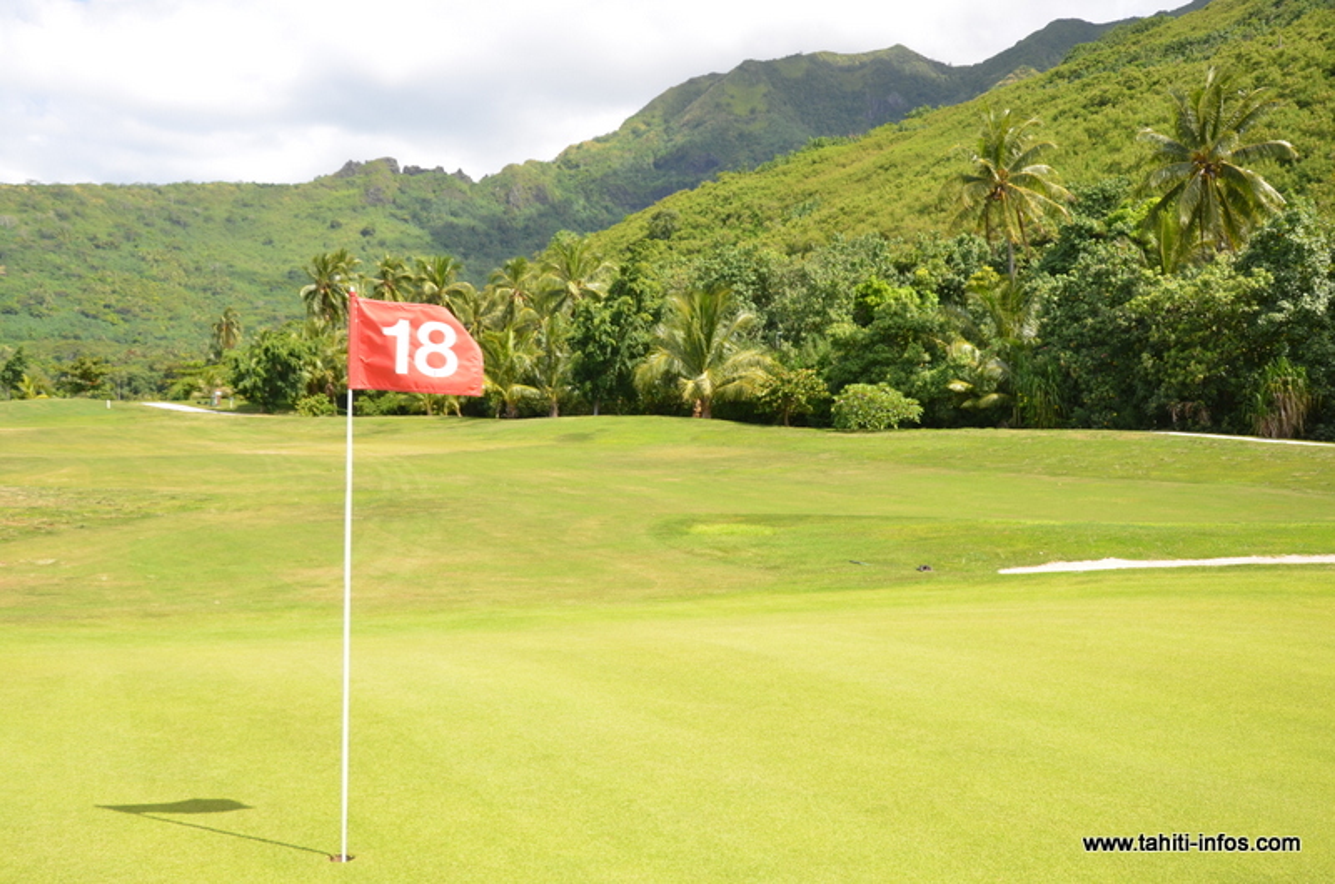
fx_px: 1221
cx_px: 668
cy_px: 442
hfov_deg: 57.3
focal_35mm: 33
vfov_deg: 39.8
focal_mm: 22
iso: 100
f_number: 8
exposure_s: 1/250
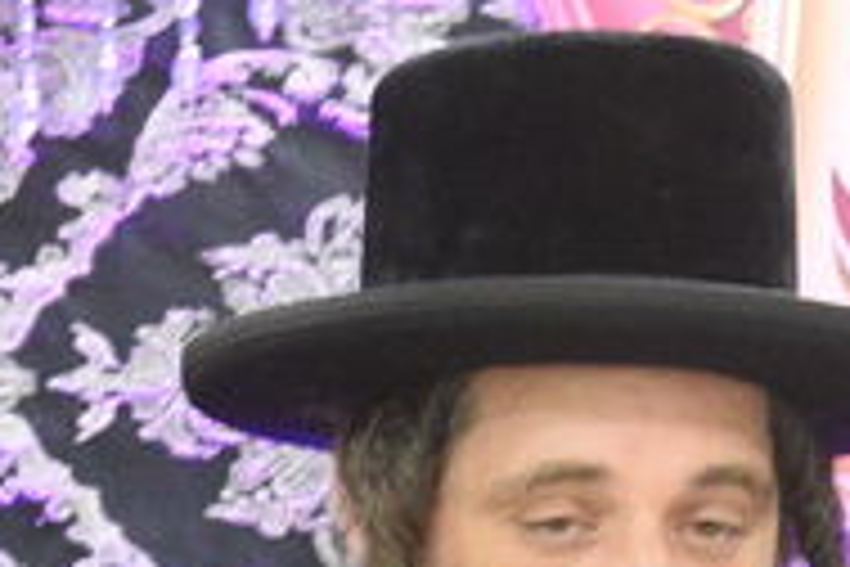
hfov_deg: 3.9
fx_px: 12230
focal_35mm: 518
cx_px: 1624
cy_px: 1332
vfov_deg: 2.6
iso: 3200
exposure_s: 1/125
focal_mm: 70
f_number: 4
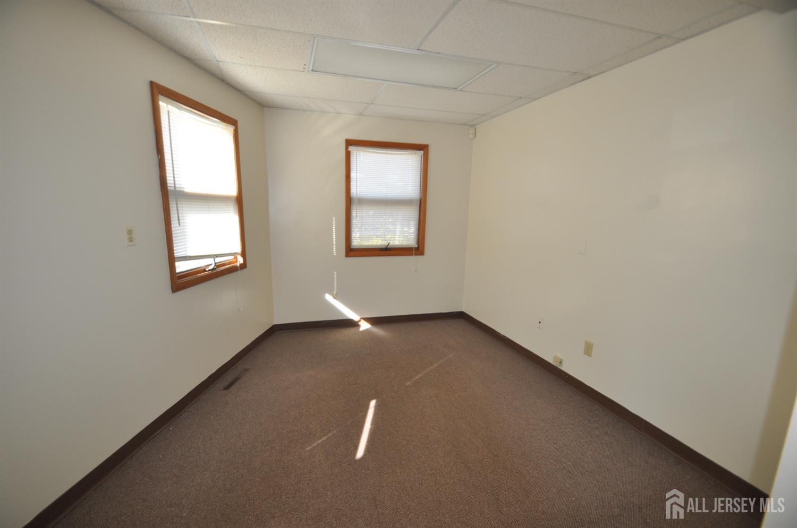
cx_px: 398
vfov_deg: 77.1
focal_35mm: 15
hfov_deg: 100.5
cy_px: 264
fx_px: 332
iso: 400
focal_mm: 10
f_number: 3.5
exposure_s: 1/125
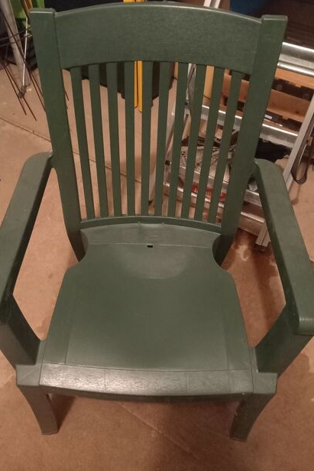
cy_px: 239
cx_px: 149
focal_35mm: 27
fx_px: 353
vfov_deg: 67.4
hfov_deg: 47.9
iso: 1600
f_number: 1.8
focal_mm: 4.65
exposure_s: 1/16.7
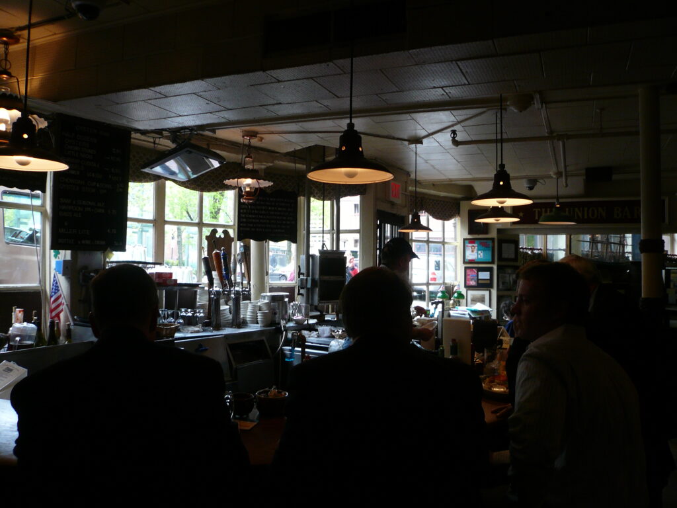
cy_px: 254
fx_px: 548
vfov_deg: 49.7
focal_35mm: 28
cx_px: 338
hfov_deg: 63.4
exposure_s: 1/50
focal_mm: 4.6
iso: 100
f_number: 2.8
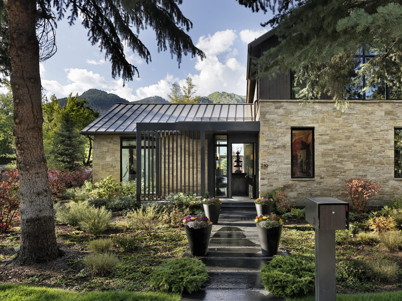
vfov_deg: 54.8
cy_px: 141
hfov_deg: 67.7
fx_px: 290
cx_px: 263
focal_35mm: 25
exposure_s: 1/800
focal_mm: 19
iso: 800
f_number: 7.1
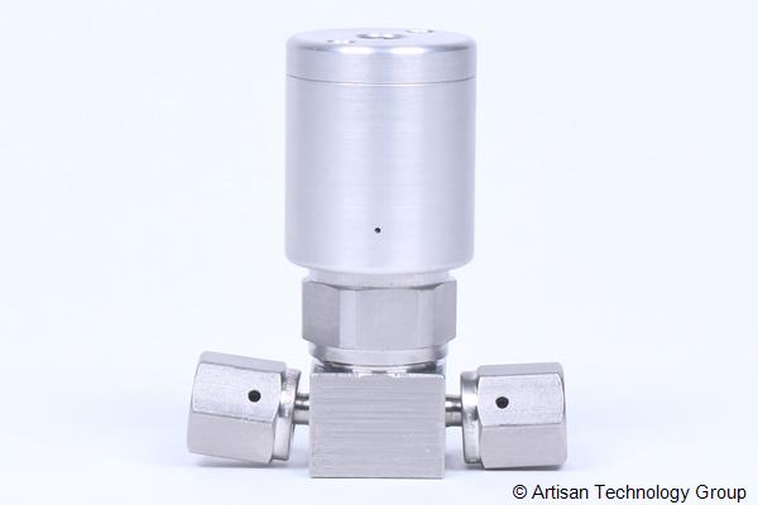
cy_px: 252
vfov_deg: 16.7
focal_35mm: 82
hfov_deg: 24.8
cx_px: 379
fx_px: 1726
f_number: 16
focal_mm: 55
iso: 200
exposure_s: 1/200
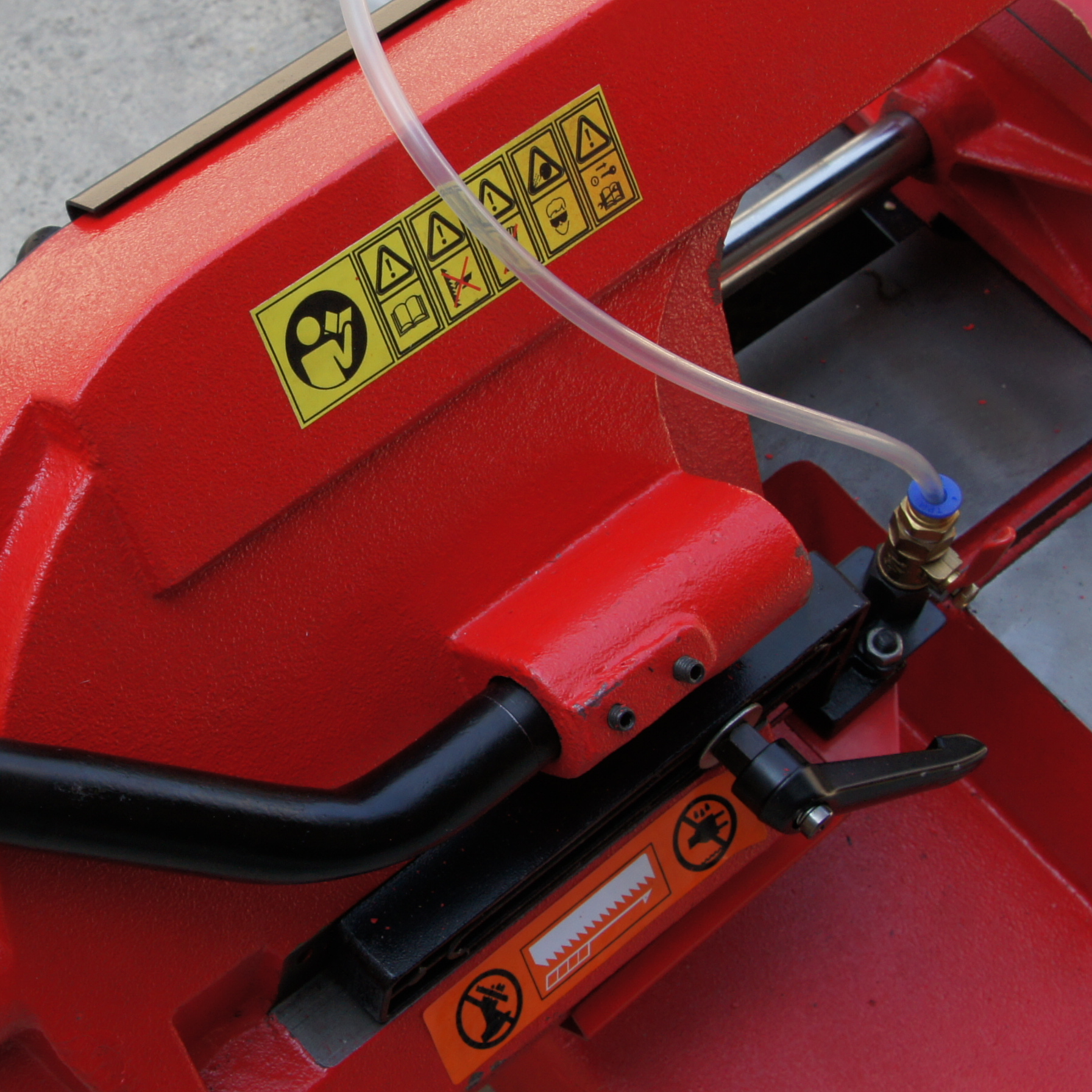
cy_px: 492
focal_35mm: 79
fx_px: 2820
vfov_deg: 21.9
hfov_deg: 21.6
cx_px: 194
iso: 200
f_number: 8
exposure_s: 1/100
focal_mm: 26
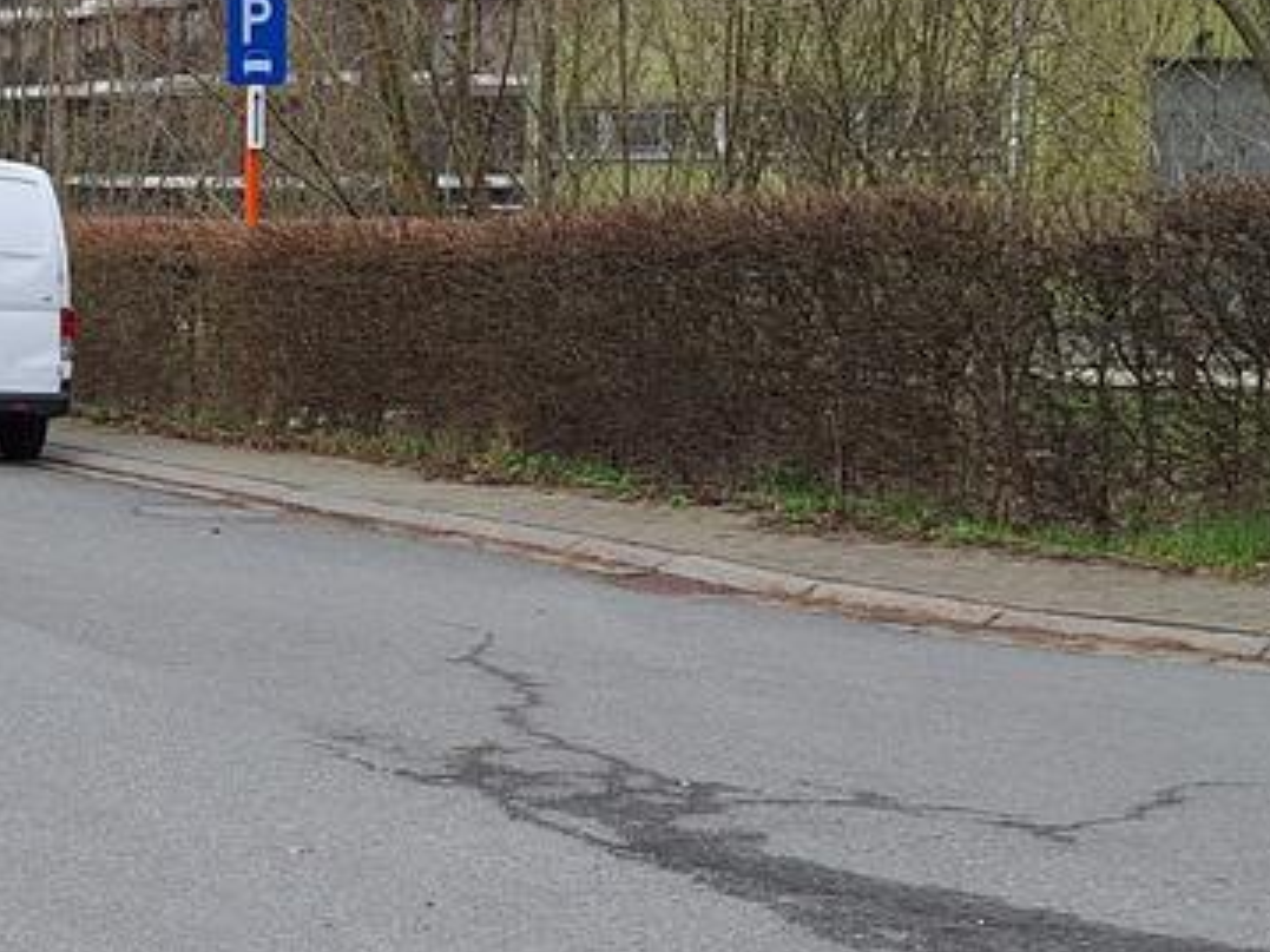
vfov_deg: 17.9
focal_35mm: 82
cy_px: 679
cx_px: 106
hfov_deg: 23.2
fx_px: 3007
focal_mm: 5.54
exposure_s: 1/704
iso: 40
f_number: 1.8
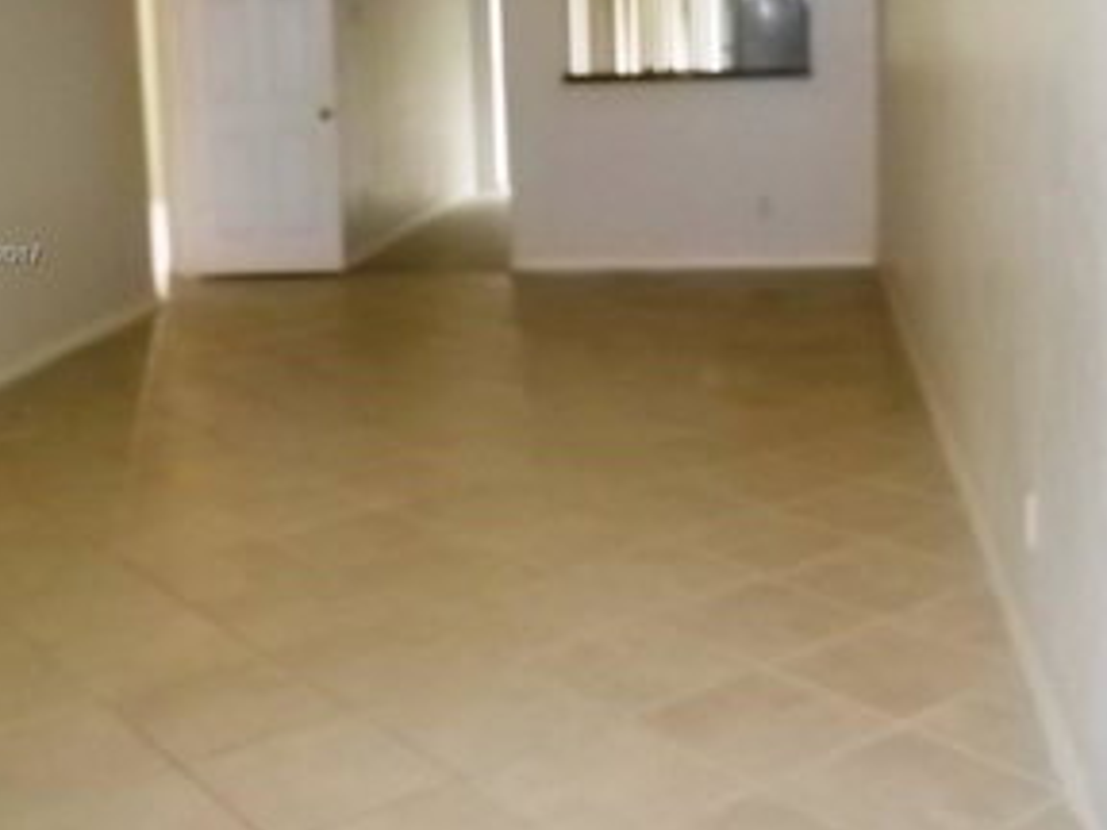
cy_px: 257
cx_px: 544
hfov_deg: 38.9
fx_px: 1567
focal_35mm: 49
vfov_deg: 29.4
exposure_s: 1/30
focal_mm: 5.9
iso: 400
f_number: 3.3
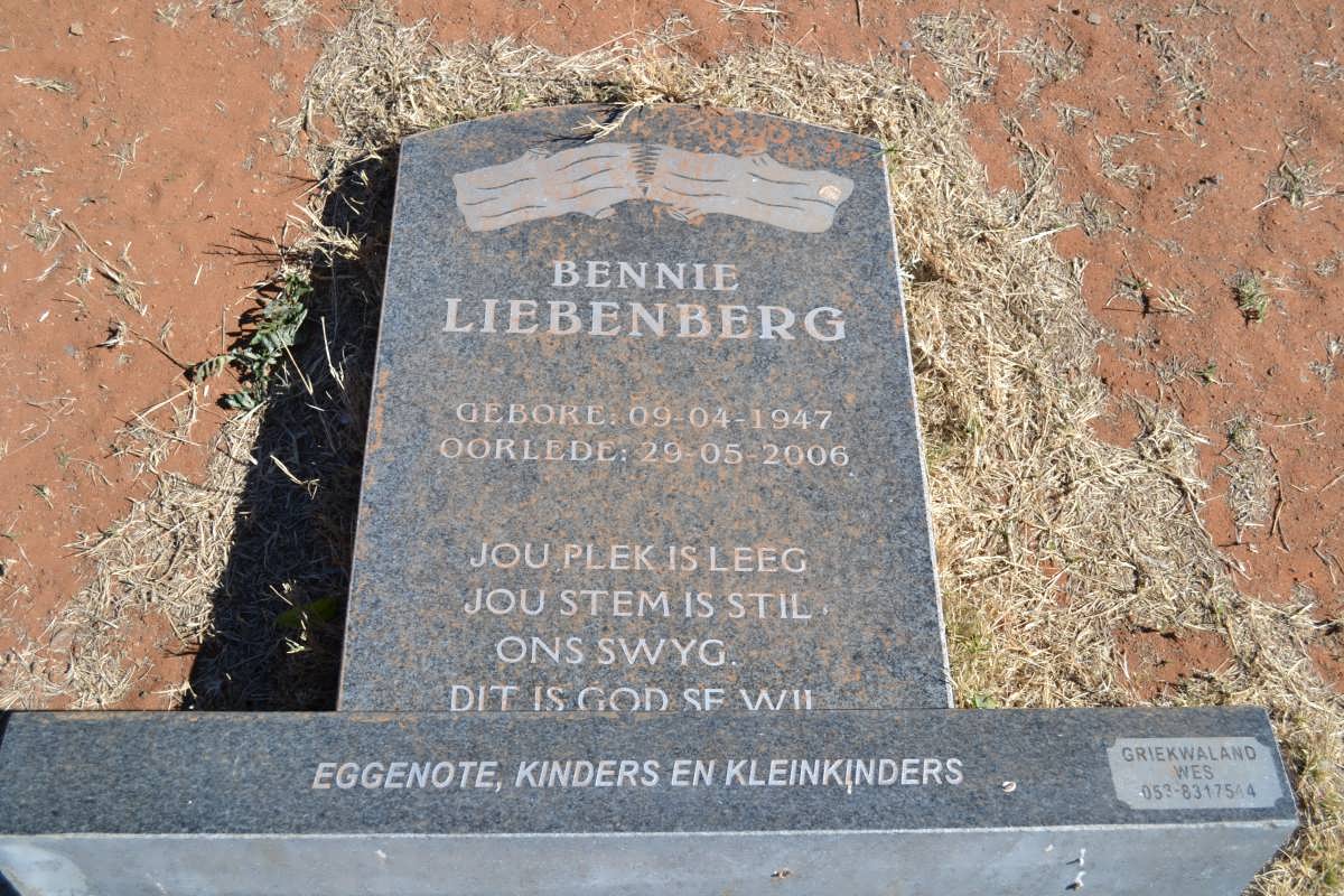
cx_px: 672
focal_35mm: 39
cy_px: 448
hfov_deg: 49.6
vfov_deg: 34.2
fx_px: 1456
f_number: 5.6
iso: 110
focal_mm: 26
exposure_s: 1/125
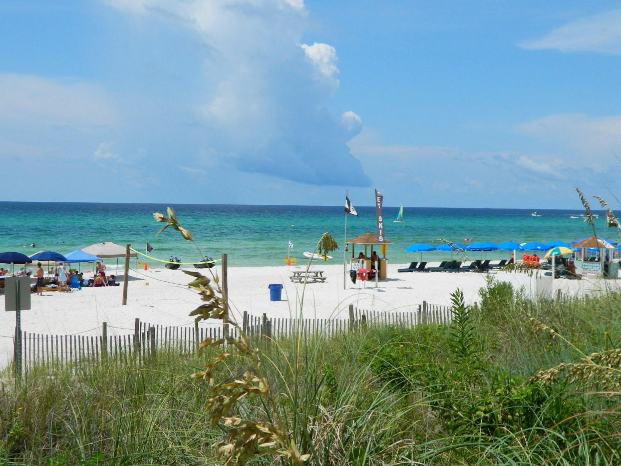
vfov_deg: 32.2
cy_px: 223
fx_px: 807
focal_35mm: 45
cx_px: 283
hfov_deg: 42.0
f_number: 9.4
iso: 80
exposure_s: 1/250
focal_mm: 6.2
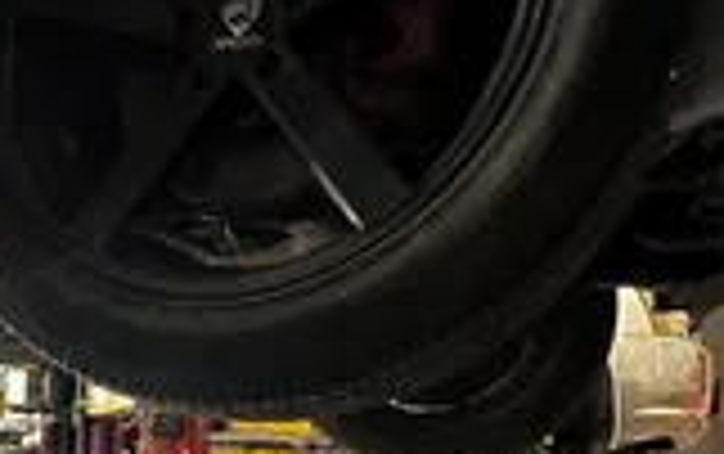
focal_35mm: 49
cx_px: -13
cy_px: 497
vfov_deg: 24.6
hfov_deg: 36.5
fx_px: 968
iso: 250
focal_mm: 2.22
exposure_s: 1/60
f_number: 2.2
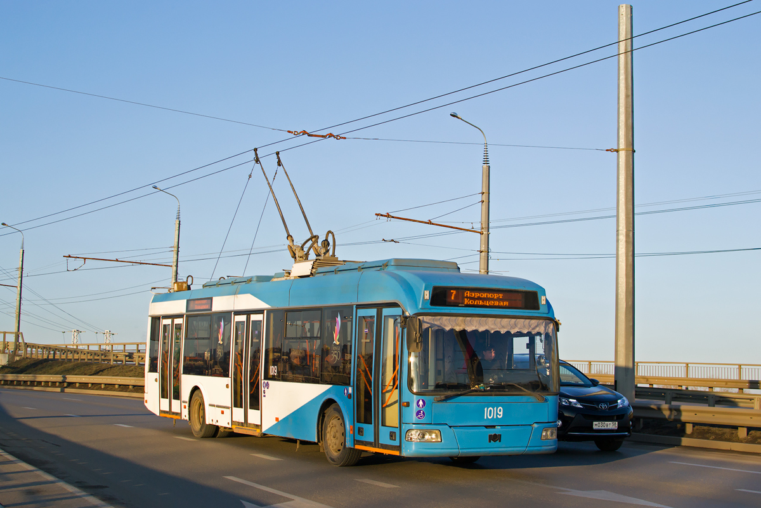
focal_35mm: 52
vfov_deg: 25.8
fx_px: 1110
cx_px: 380
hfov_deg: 37.9
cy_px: 254
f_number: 6.3
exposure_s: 1/640
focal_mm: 35
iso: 200
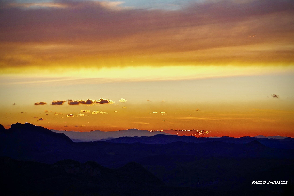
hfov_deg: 15.3
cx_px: 146
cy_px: 94
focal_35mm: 134
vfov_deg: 10.2
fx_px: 1094
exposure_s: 1/320
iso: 100
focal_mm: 44.93
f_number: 4
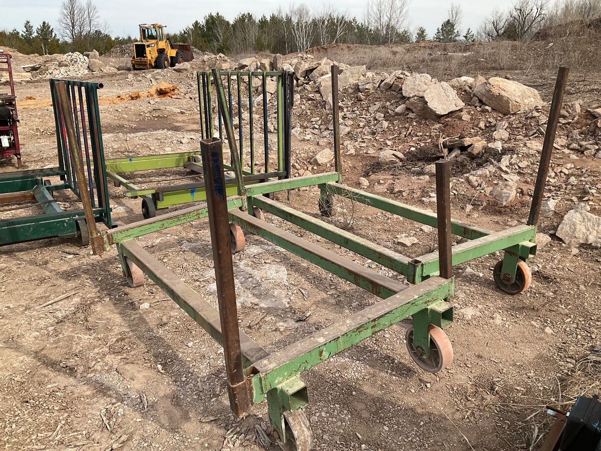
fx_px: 504
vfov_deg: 48.2
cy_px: 226
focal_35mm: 29
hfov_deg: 61.7
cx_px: 300
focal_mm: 3
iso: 25
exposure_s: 1/1279
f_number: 1.8
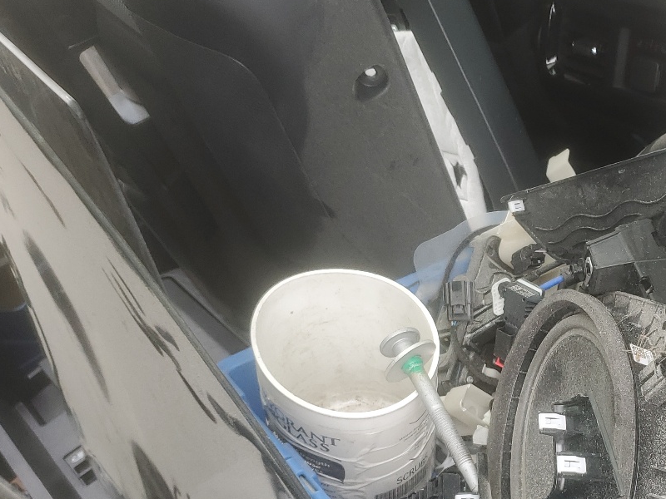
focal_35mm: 52
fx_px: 1000
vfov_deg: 27.6
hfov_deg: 35.2
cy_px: 383
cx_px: 564
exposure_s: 1/120
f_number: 1.5
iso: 50
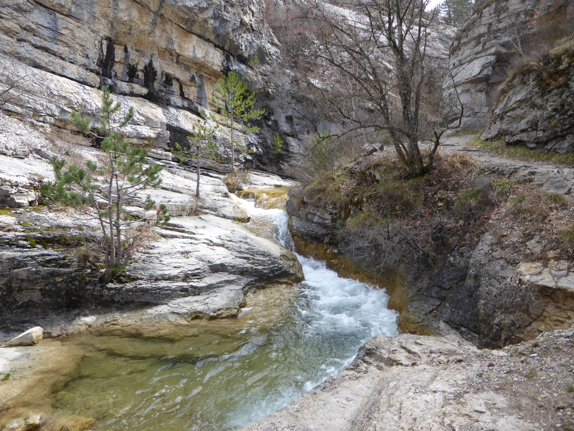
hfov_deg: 69.4
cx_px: 287
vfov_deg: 54.9
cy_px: 216
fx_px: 415
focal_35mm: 25
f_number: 3.3
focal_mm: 4.3
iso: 80
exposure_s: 1/160
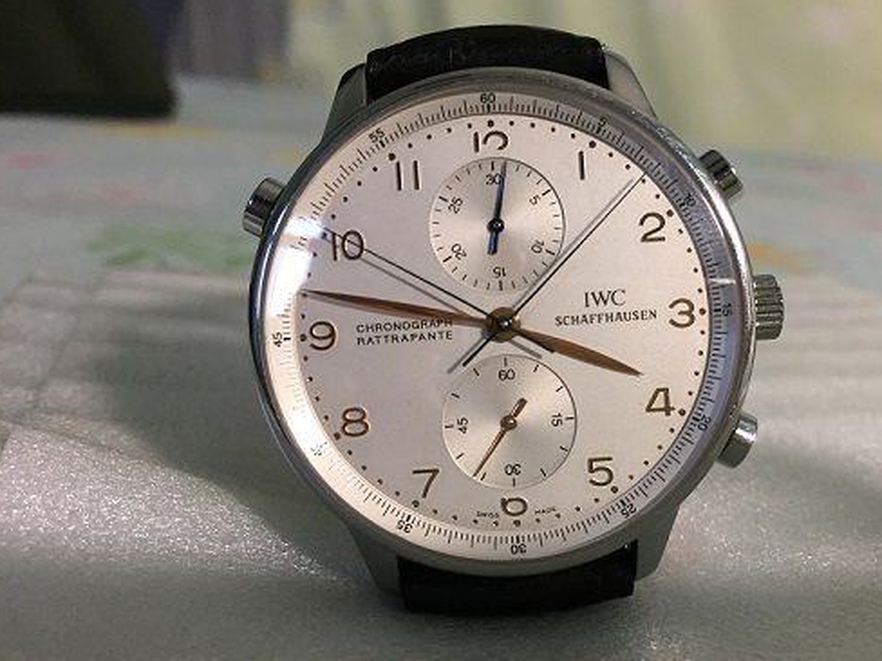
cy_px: 357
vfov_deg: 41.8
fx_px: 866
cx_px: 508
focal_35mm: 34
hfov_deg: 53.7
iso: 160
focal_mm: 4.15
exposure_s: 1/33
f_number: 2.2
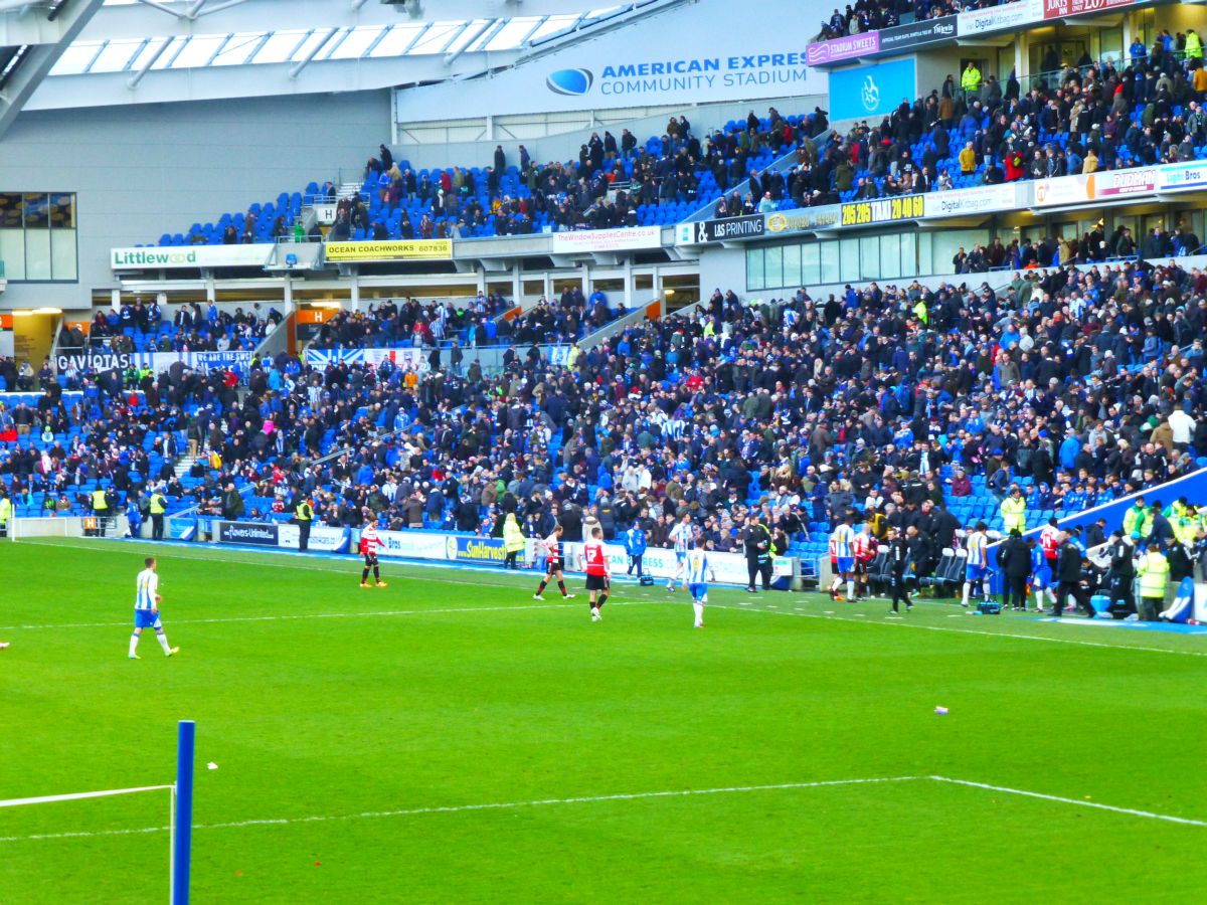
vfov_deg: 13.6
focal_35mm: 109
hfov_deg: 18.0
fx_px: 3801
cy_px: 452
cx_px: 604
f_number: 5.3
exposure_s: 1/40
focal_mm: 19.4
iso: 400
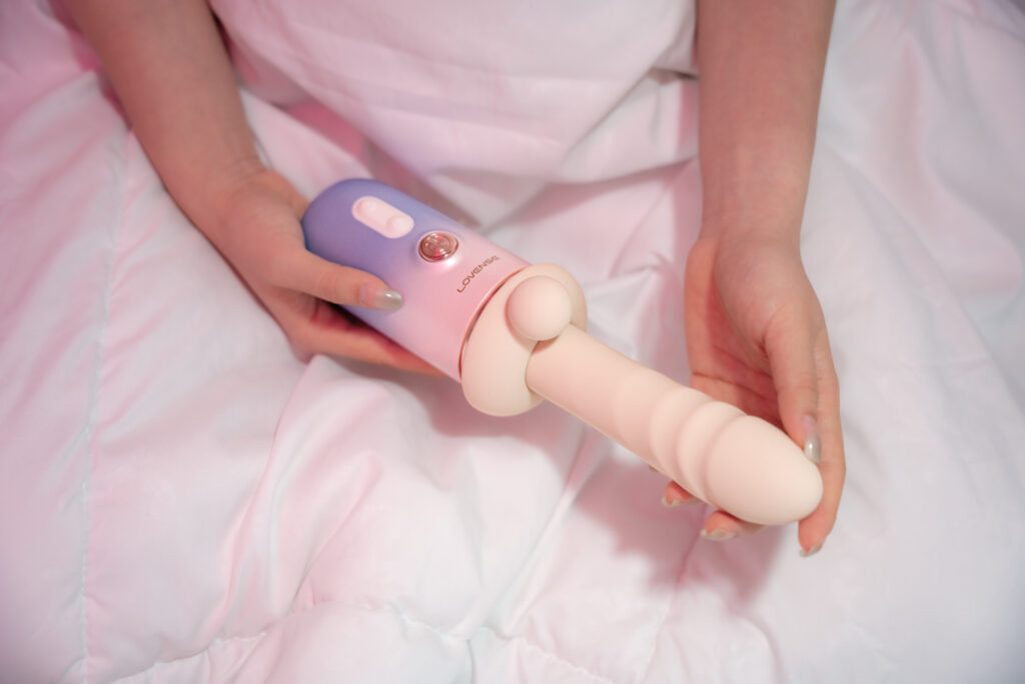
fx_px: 1293
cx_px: 512
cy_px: 342
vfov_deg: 29.6
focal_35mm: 45
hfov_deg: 43.3
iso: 640
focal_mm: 45.4
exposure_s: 1/100
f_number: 3.2
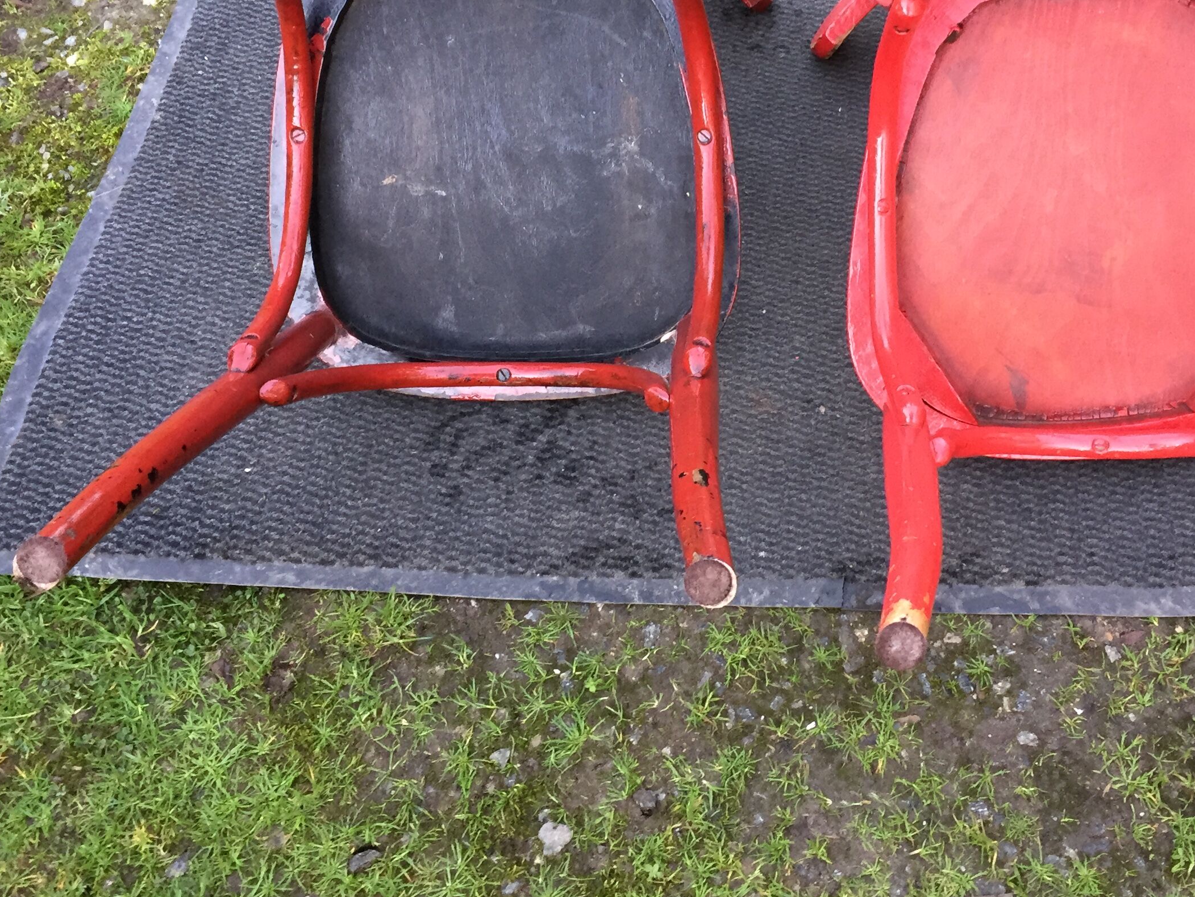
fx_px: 1554
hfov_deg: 41.6
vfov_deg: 31.7
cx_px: 787
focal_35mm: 45
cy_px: 250
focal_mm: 4.15
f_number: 2.2
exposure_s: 1/33
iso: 200
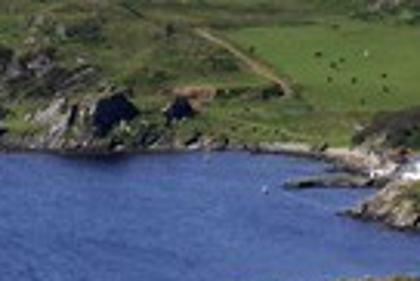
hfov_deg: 4.1
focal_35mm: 494
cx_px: 627
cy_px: 86
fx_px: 5769
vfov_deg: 2.8
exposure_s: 1/800
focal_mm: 160
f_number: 10
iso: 400
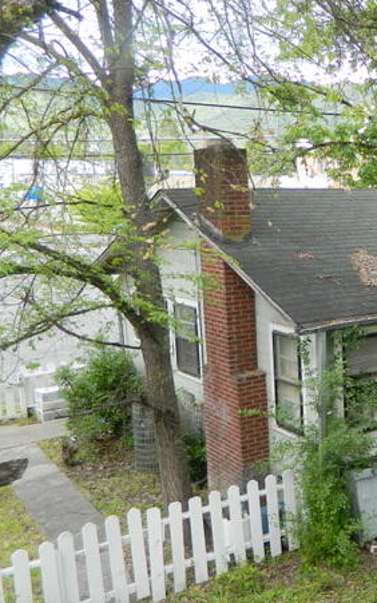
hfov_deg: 24.4
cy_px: 337
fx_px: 772
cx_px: 475
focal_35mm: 47
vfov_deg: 42.6
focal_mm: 4.5
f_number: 3.1
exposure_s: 1/250
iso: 110
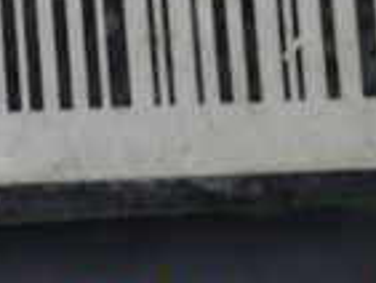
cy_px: -246
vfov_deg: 4.5
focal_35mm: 327
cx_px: -203
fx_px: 3555
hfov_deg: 6.0
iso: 800
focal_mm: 13.65
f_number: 4.1
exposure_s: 1/80
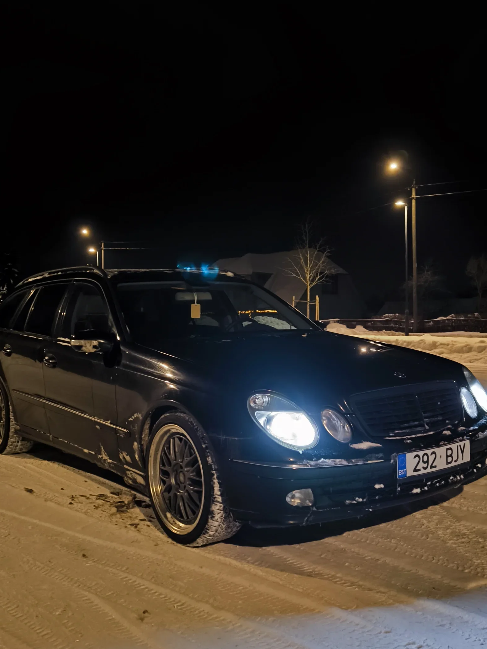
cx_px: 242
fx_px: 638
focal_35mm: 34
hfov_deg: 41.8
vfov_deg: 53.9
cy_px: 349
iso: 1250
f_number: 1.9
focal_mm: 6.92
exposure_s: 1/24
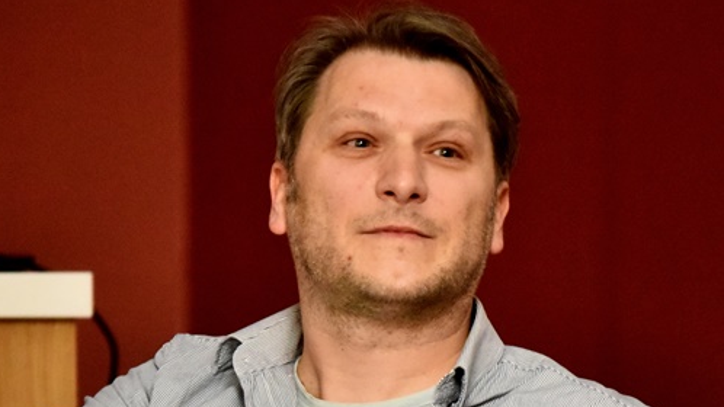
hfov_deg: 5.0
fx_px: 8273
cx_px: 375
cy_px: 387
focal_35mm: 431
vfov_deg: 2.8
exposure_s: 1/100
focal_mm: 200
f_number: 4
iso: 8000
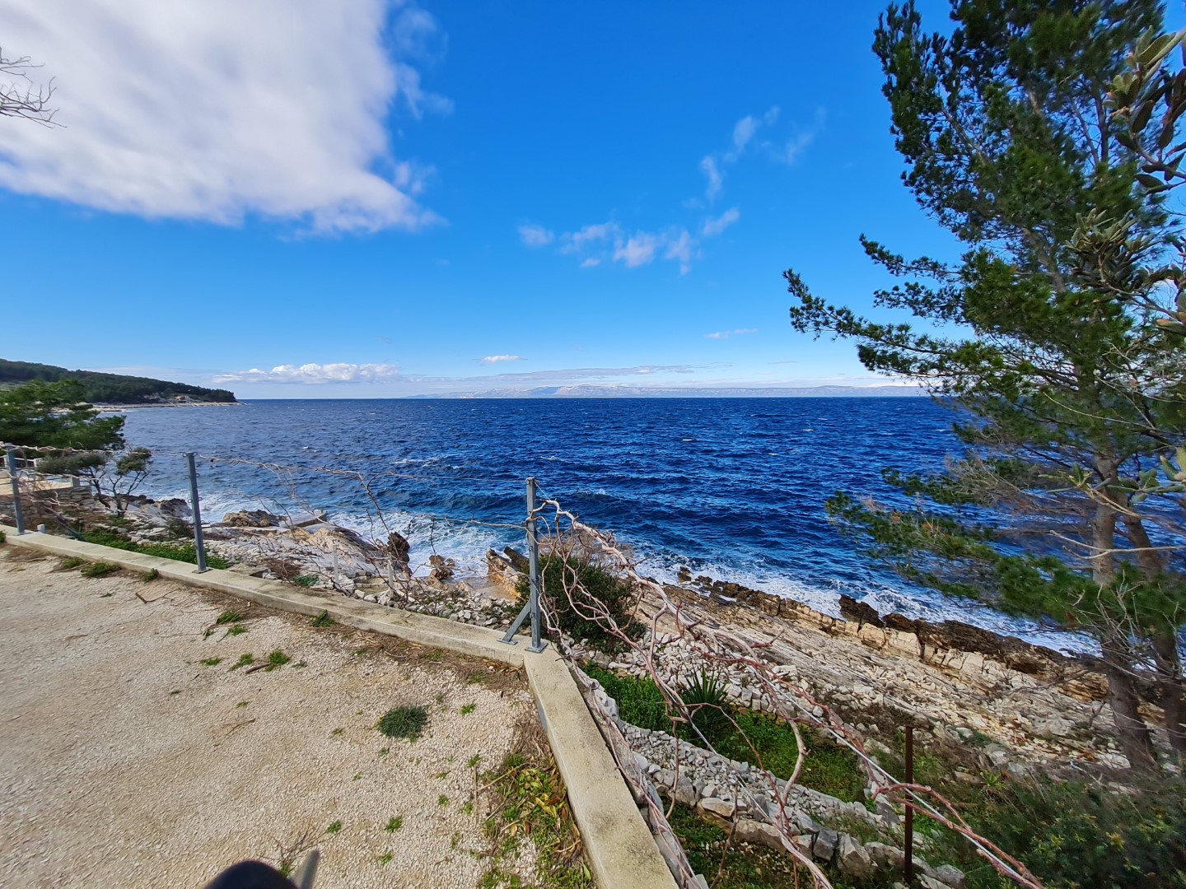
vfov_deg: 89.9
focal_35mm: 13
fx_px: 445
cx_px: 593
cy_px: 444
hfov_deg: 106.2
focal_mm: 1.74
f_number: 2.2
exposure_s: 1/1032
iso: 50
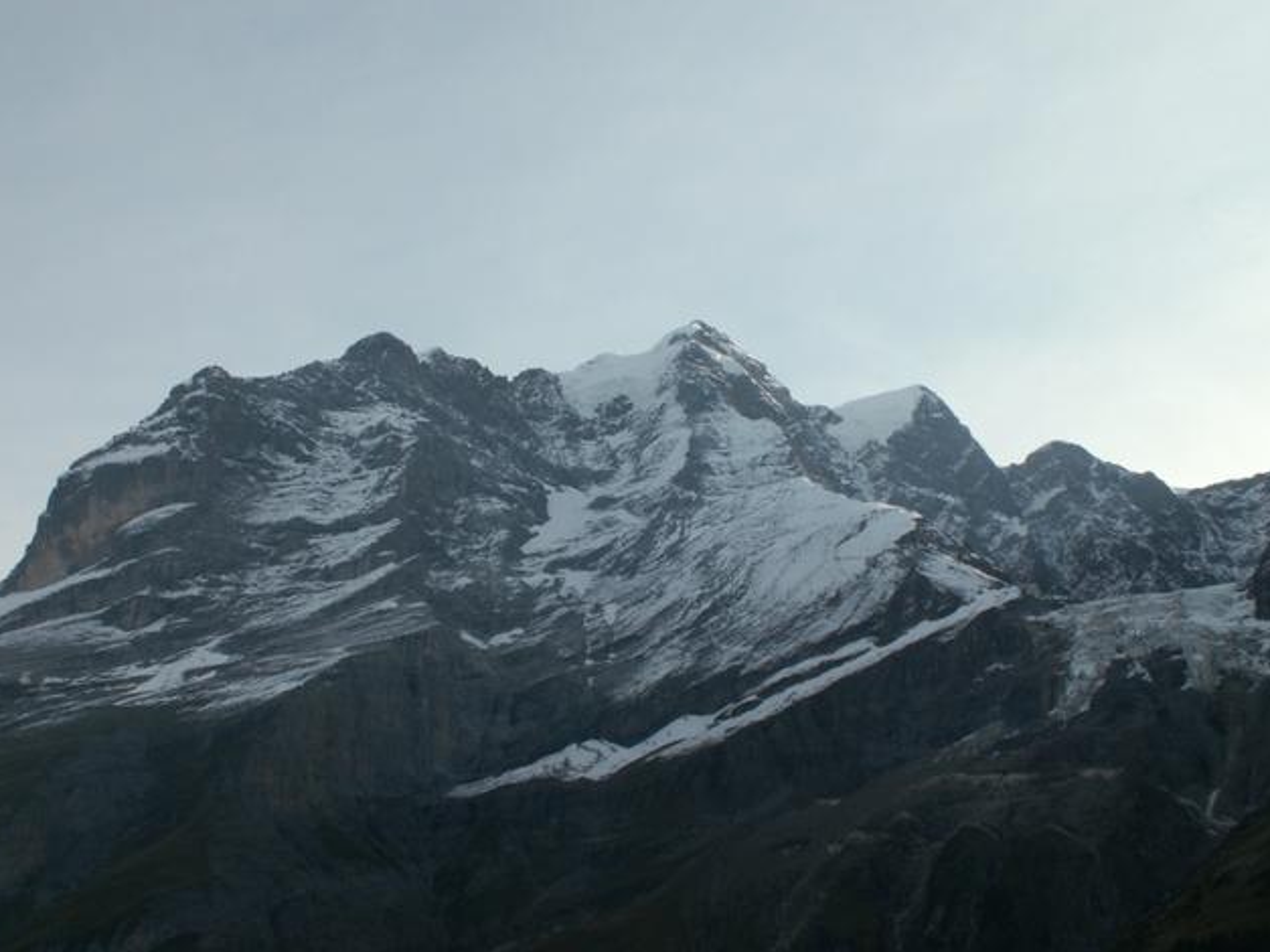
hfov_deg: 38.9
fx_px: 1797
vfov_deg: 29.7
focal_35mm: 49
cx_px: 630
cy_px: 468
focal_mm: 8.01
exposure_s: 1/200
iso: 50
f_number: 8
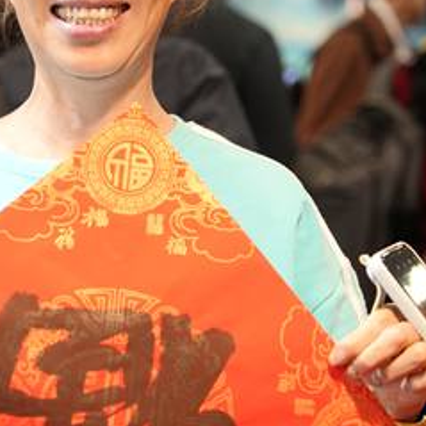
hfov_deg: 10.5
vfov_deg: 10.6
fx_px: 2297
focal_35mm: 165
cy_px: 190
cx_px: -14
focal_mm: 58
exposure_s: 1/100
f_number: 2.8
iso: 1250
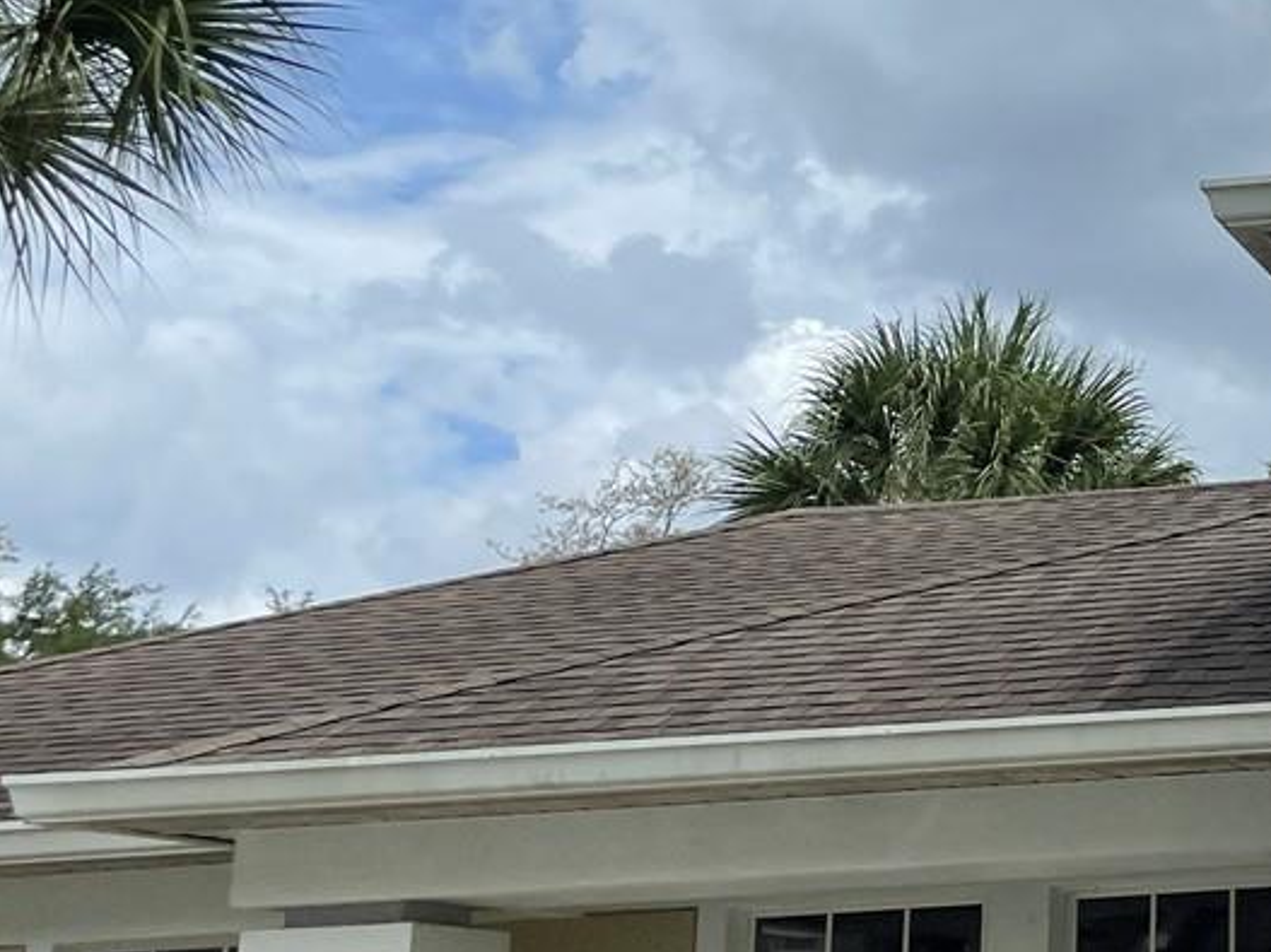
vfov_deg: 18.6
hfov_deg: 22.2
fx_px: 2900
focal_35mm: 79
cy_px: 364
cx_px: 1654
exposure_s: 1/5051
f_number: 1.6
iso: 32
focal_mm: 4.2
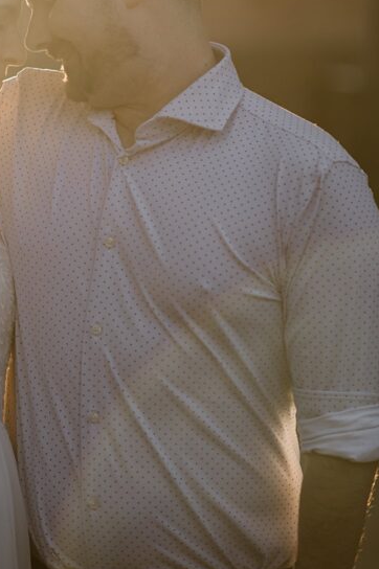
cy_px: 110
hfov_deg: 8.5
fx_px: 2530
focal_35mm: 160
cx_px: 24
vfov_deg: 12.8
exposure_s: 1/1250
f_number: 2
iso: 200
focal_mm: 85
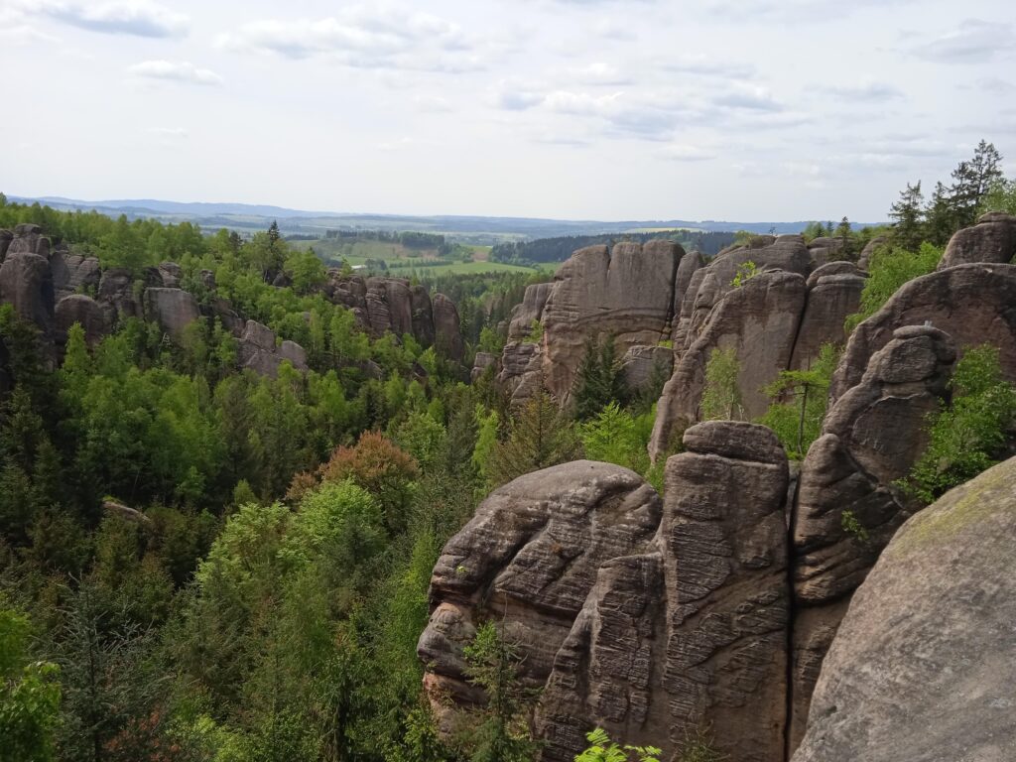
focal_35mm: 28
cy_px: 381
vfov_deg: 49.7
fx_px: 822
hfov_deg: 63.4
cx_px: 508
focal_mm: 3.43
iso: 100
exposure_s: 1/900
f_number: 2.2
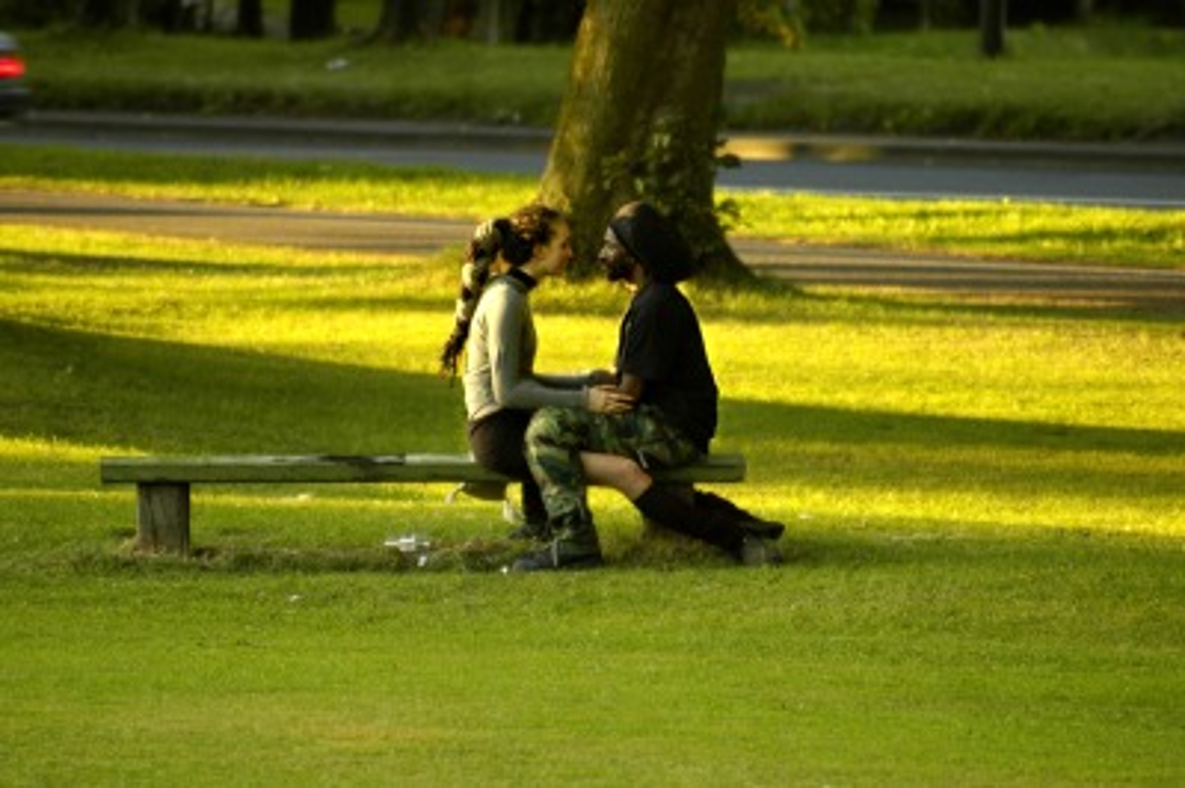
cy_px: 394
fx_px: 14800
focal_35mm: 450
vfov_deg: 3.0
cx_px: 592
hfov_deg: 4.6
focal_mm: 300
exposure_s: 1/60
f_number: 6.3
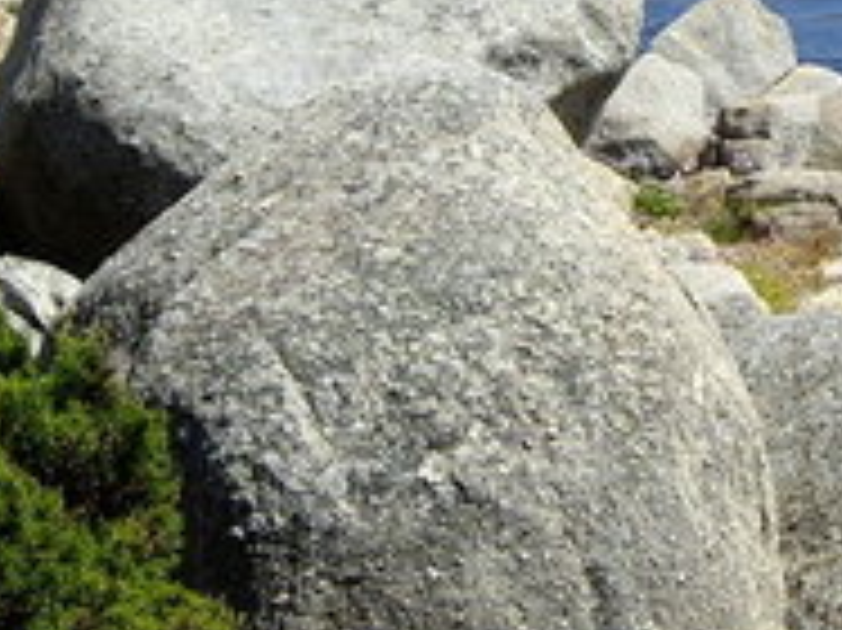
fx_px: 3160
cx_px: 581
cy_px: 50
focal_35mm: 130
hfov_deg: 15.1
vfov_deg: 11.3
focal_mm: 6.2
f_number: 4.3
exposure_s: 1/400
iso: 50
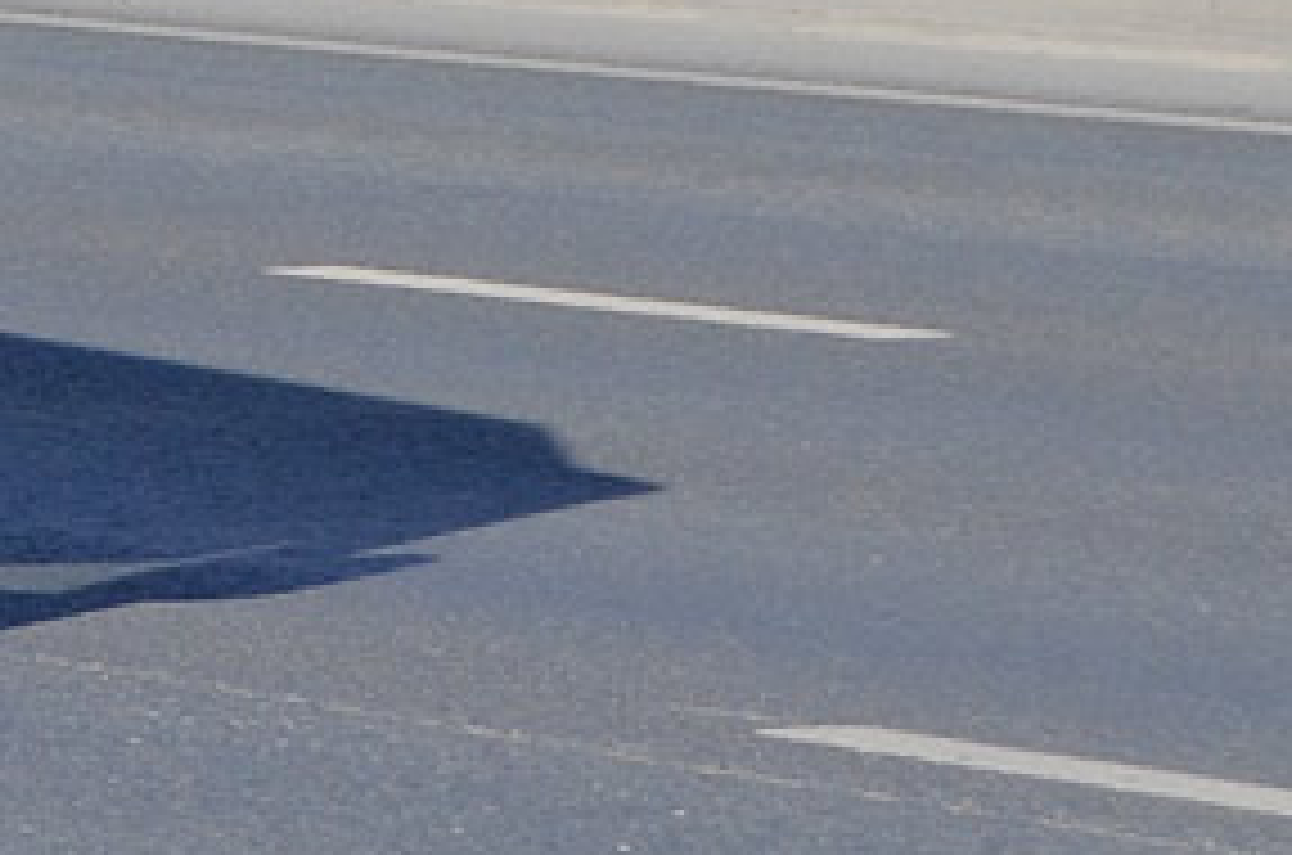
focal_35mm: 353
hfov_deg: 5.6
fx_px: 12627
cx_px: -1882
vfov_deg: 3.8
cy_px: -1318
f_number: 7.1
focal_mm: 45
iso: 160
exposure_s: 1/800
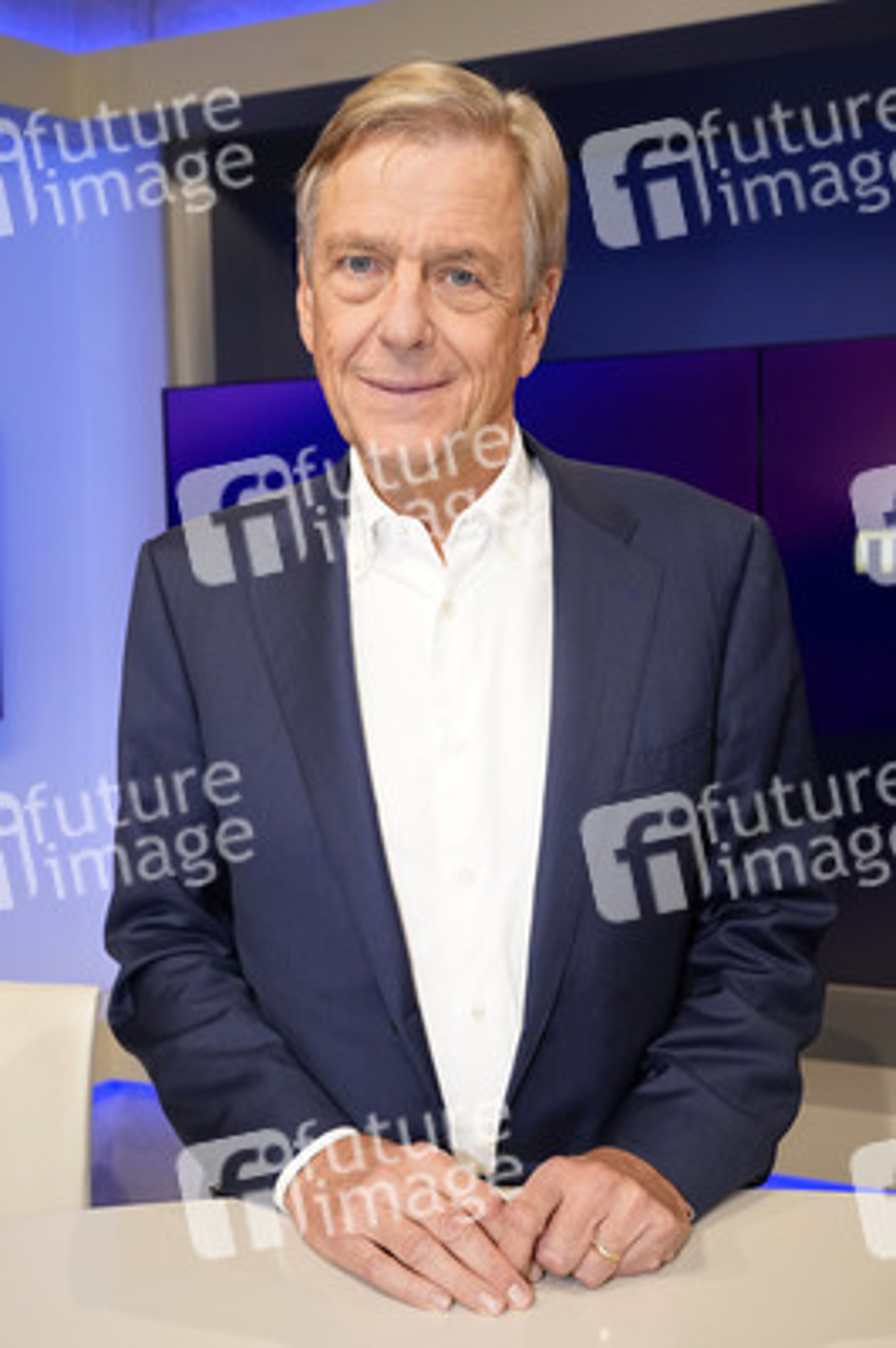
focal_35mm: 33
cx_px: 448
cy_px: 674
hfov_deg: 39.9
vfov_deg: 57.3
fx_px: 1234
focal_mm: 33
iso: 2000
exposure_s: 1/125
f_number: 5.6
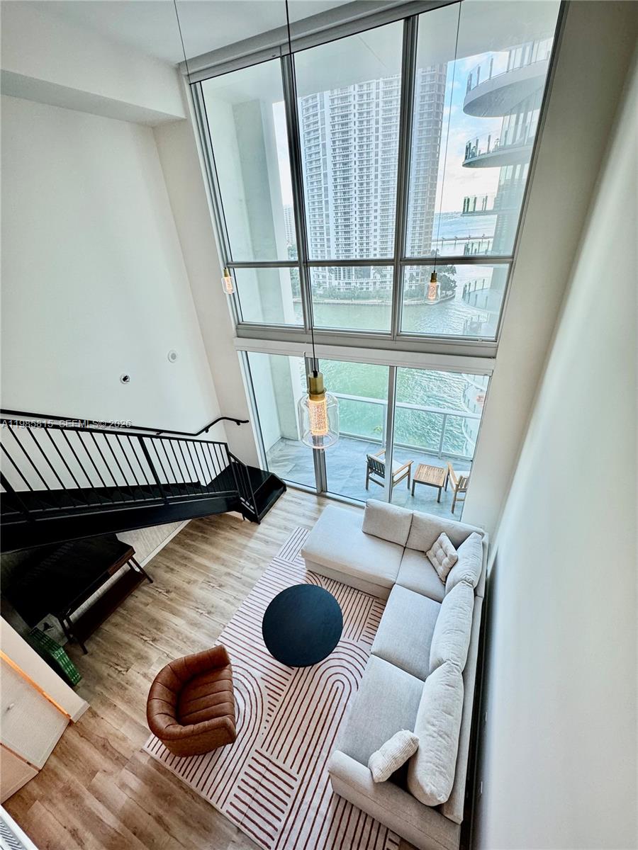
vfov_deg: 102.1
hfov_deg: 85.7
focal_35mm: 14
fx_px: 344
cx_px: 319
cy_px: 425
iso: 200
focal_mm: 2.22
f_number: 2.2
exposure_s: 1/60
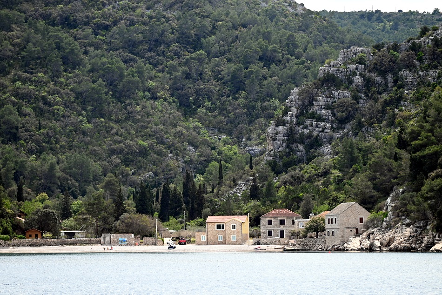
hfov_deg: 12.4
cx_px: 221
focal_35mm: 165
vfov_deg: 8.3
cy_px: 148
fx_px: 2026
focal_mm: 165
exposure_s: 1/1000
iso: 320
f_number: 5
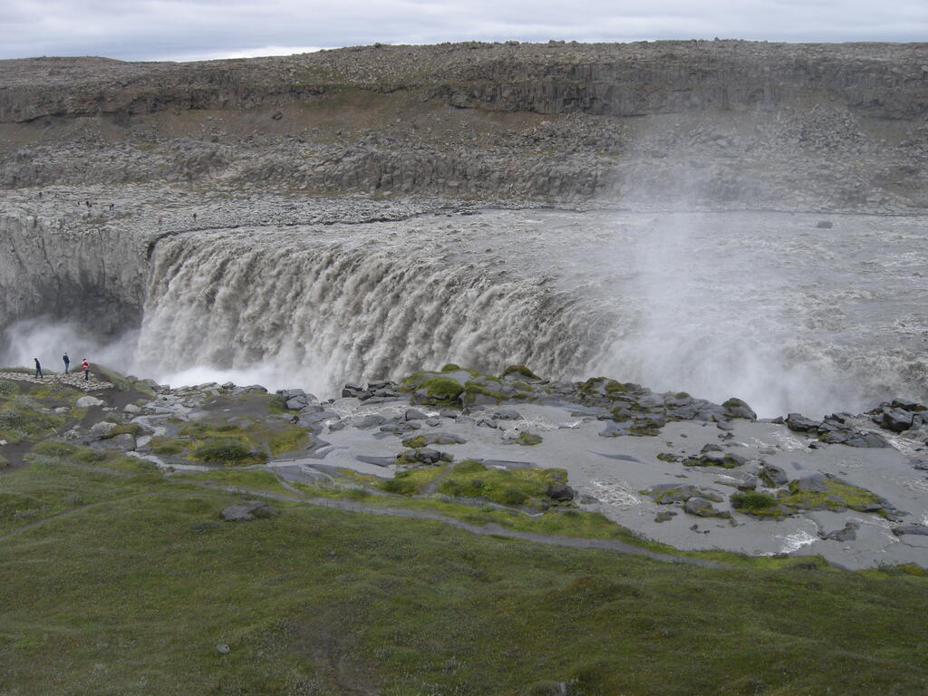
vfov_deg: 40.7
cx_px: 464
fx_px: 938
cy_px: 348
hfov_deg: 52.6
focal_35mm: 35
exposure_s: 1/163
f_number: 4.3
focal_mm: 7.5
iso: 100
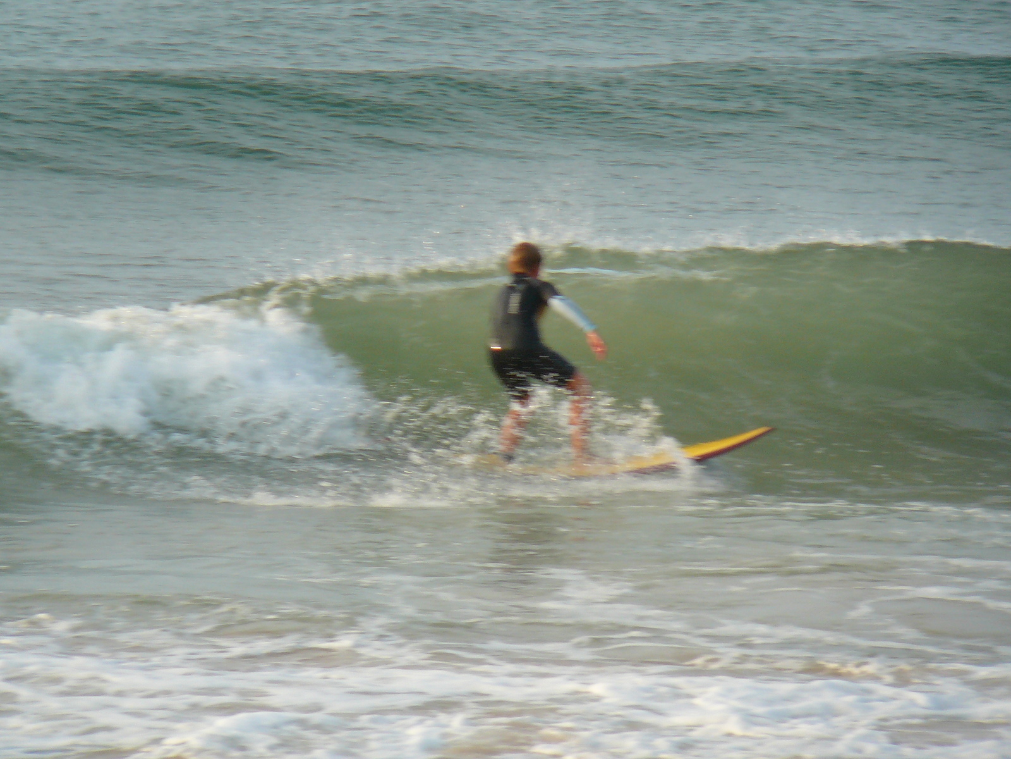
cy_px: 380
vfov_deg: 4.4
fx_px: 9813
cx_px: 506
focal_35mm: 336
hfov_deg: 5.9
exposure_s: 1/320
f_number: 4.2
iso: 100
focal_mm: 49.9
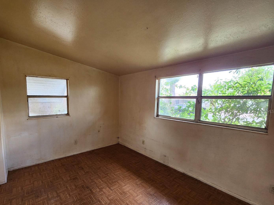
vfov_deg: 81.6
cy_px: 111
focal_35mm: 15
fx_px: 119
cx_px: 117
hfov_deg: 97.5
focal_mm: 2.2
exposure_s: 1/60
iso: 200
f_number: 2.2
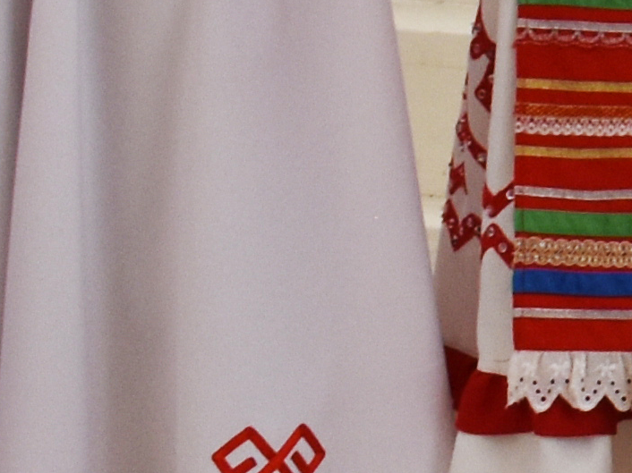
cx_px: 2013
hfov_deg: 6.3
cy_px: -448
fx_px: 5148
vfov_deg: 5.2
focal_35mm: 282
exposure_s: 1/125
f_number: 5.6
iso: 400
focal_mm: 23
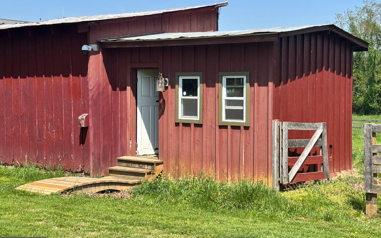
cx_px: 193
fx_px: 581
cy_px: 107
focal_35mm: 56
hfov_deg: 36.3
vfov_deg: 23.1
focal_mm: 5.96
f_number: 1.6
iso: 32
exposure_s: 1/1876
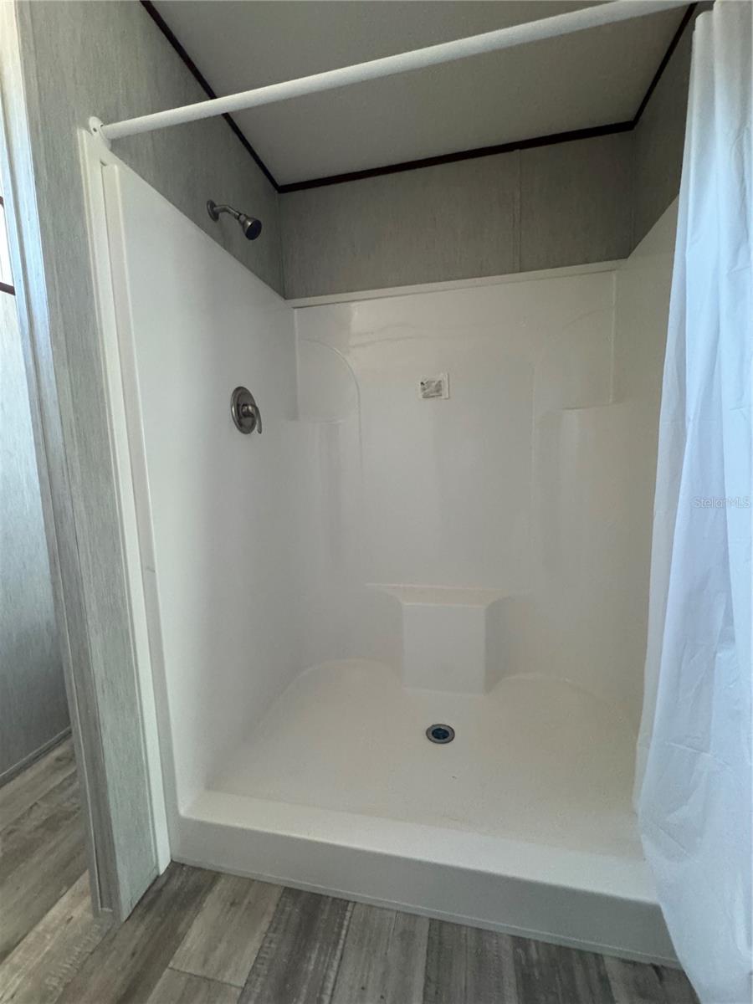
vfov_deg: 102.1
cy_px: 502
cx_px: 376
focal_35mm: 14
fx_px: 406
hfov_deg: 85.7
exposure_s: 1/60
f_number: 2.2
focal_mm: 2.22
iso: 800
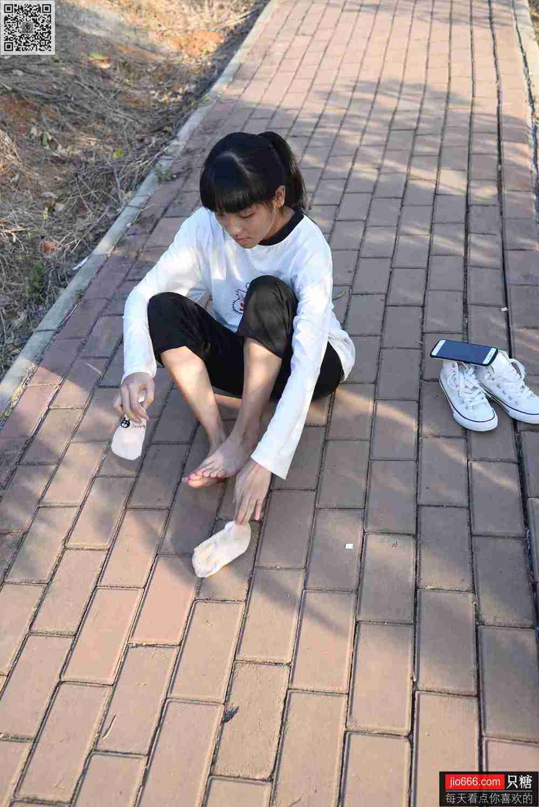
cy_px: 404
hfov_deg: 37.9
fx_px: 785
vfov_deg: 54.4
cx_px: 270
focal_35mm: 35
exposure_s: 1/160
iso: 160
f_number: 5.6
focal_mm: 35
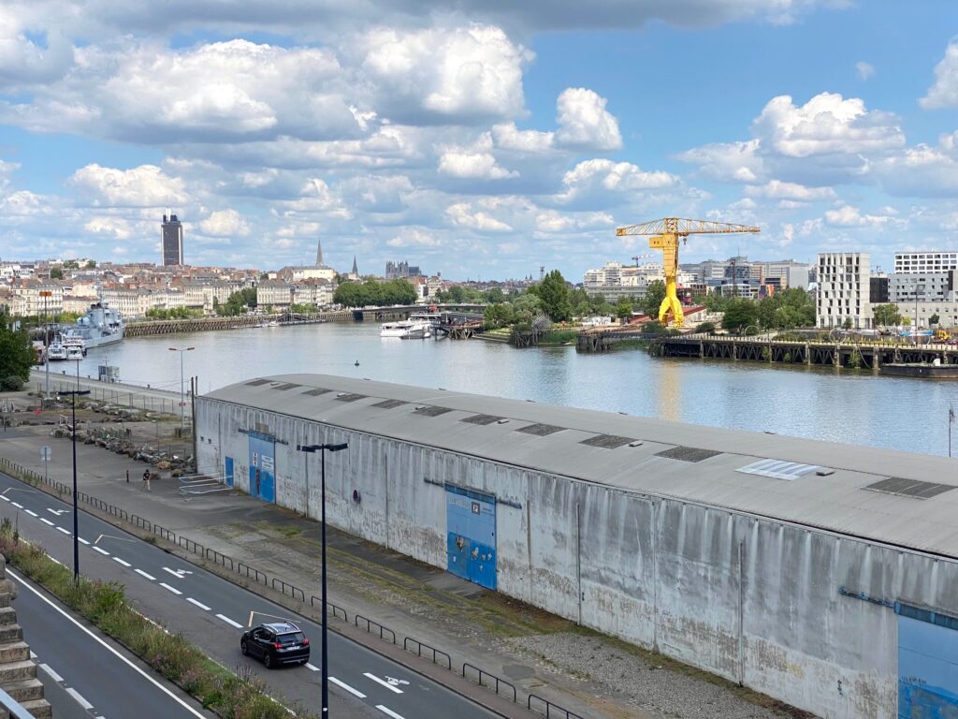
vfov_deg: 28.0
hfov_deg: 36.8
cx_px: 479
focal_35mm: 52
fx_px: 1439
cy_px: 360
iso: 20
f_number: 2
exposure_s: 1/2179
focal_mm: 6
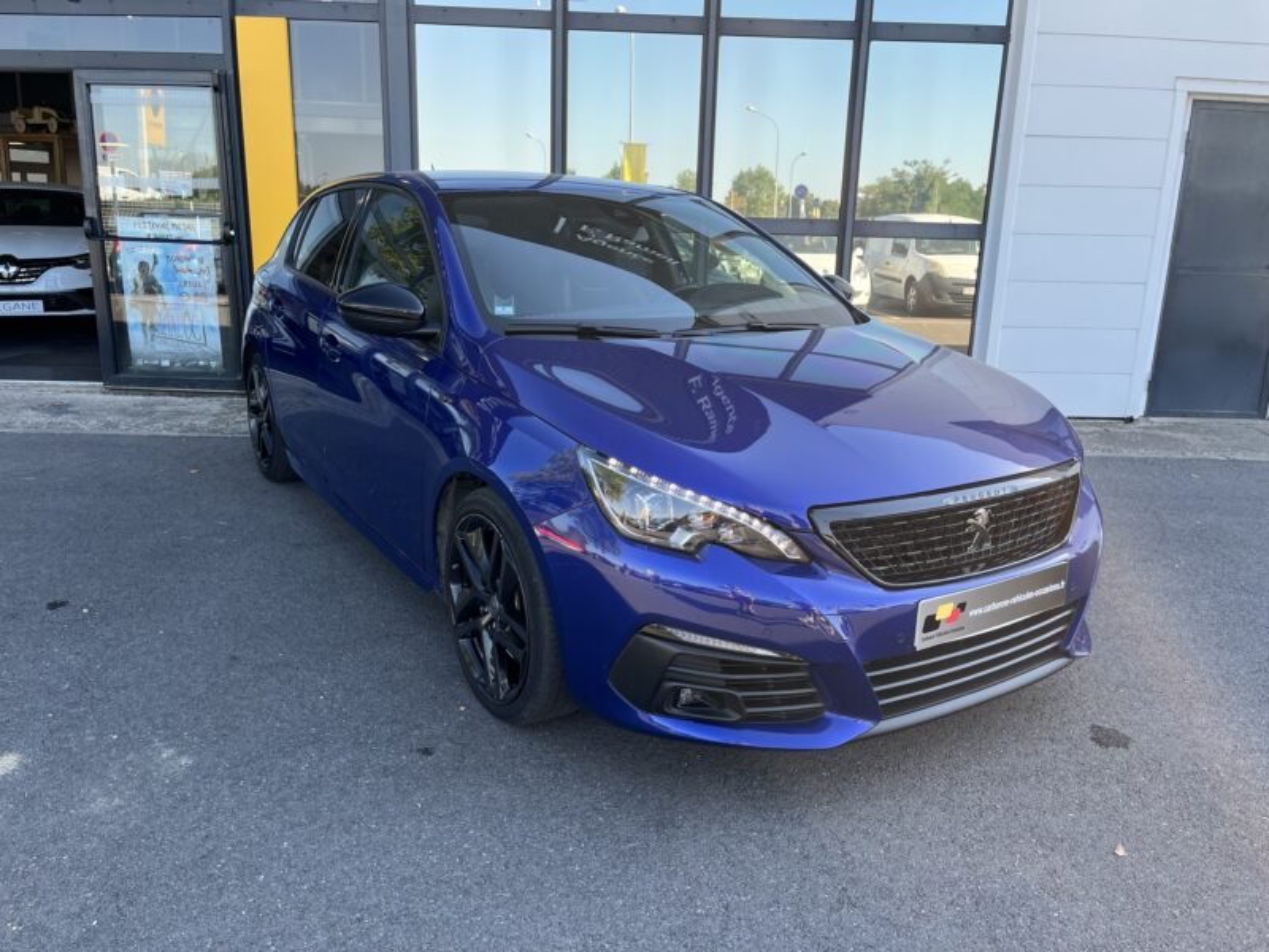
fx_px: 953
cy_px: 476
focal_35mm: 26
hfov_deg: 67.3
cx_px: 634
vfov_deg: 53.1
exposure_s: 1/422
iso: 50
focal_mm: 5.1
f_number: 1.6
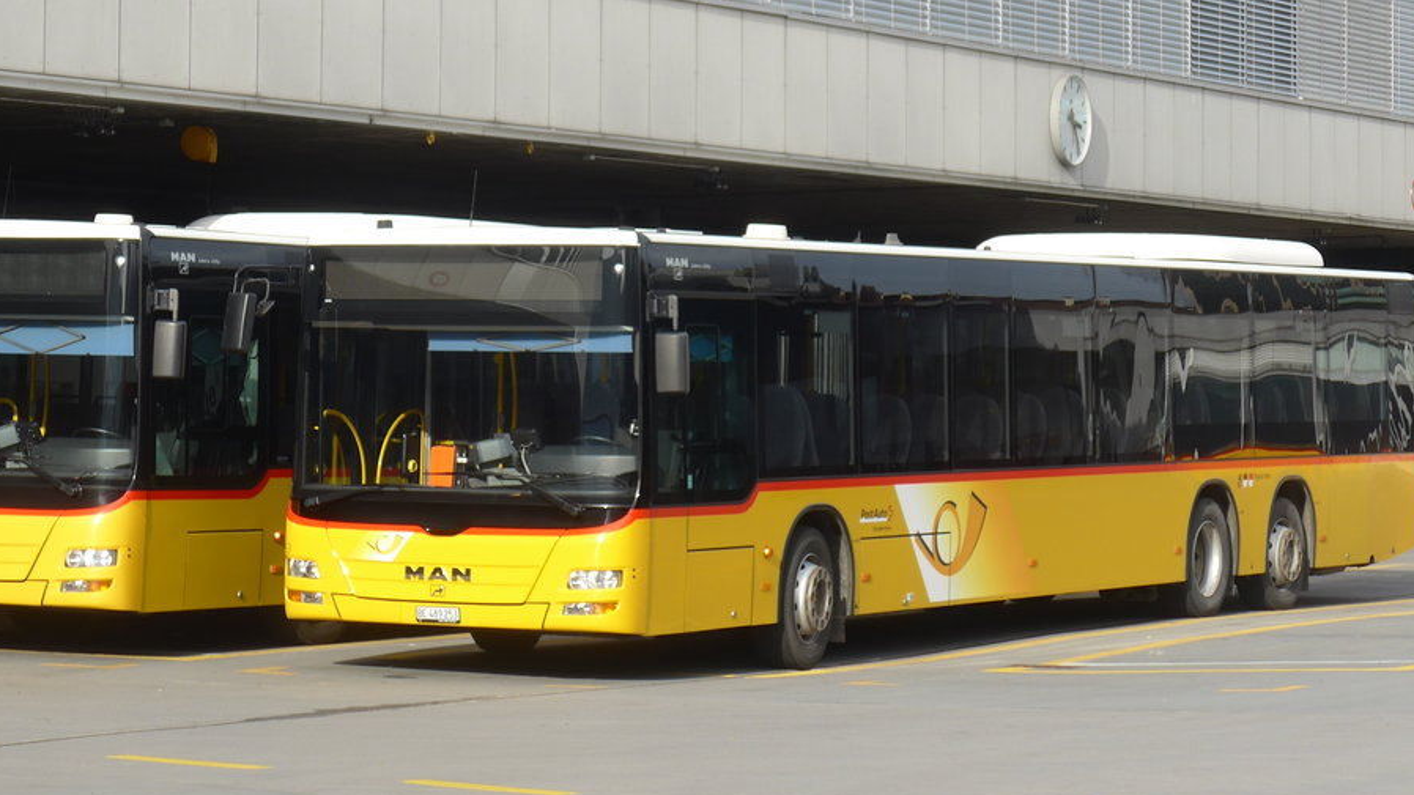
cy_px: 153
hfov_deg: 16.4
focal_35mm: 131
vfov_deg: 9.2
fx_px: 4911
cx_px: 583
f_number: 4.6
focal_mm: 18
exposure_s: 1/250
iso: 80
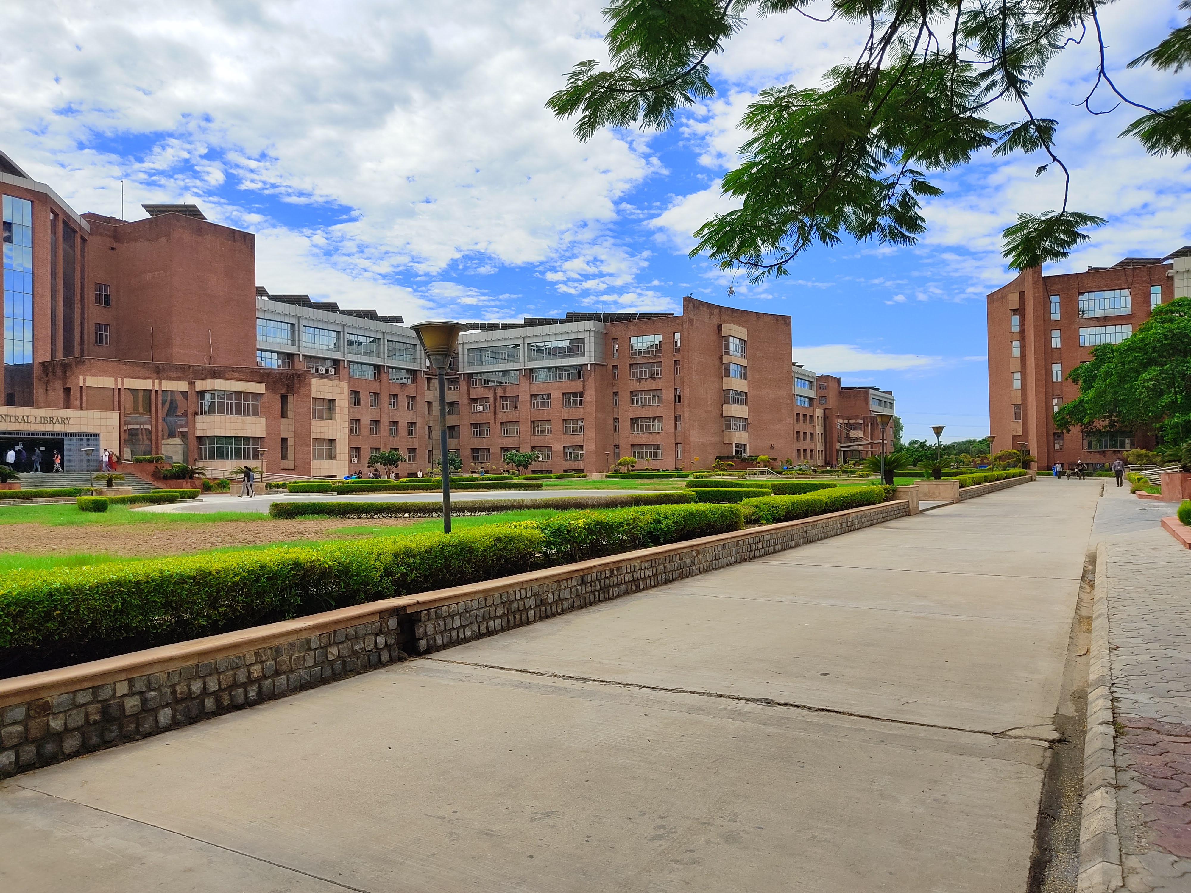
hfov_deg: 67.3
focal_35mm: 26
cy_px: 446
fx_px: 895
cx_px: 596
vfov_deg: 53.1
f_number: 1.79
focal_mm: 4.74
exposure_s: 1/1950
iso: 100
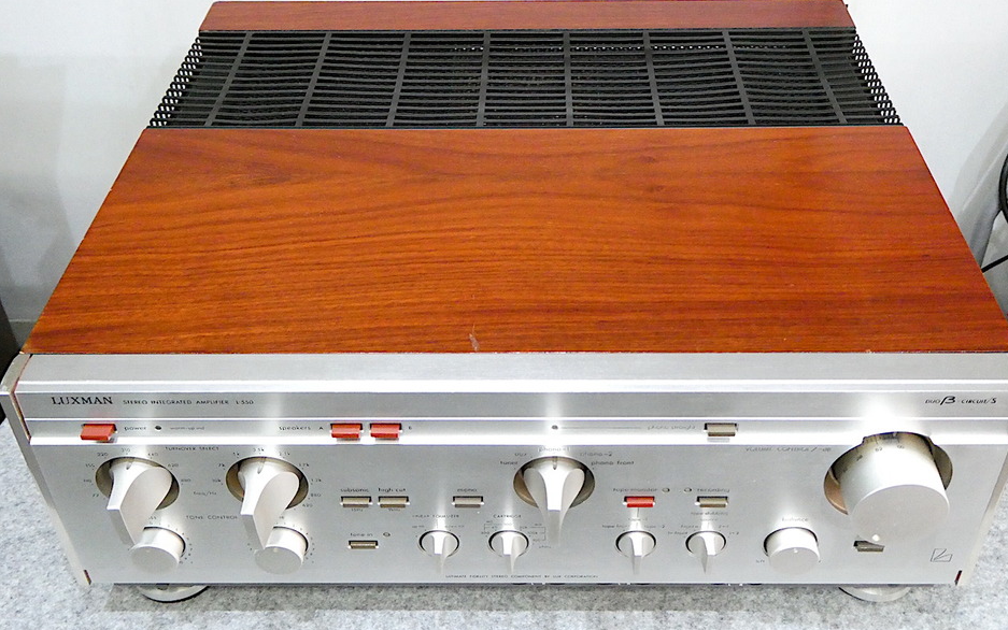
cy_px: 273
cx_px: 515
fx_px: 1044
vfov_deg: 33.6
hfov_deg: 51.5
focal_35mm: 38
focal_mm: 6.3
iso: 1250
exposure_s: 1/80
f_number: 3.7
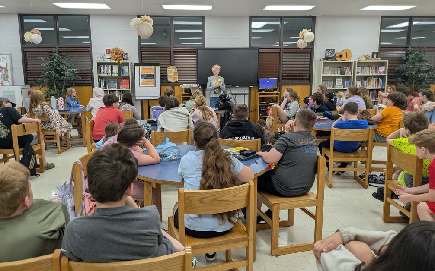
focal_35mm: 27
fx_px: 320
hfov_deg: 68.4
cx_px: 221
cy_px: 133
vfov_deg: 46.0
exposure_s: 1/120
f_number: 1.89
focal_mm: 5.43
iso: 68
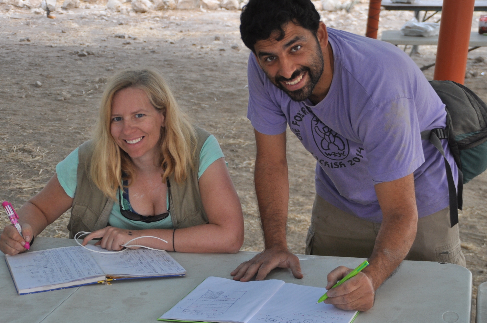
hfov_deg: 24.8
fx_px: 1108
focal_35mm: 82
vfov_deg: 16.6
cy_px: 157
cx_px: 222
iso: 320
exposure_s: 1/125
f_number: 5.6
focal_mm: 48
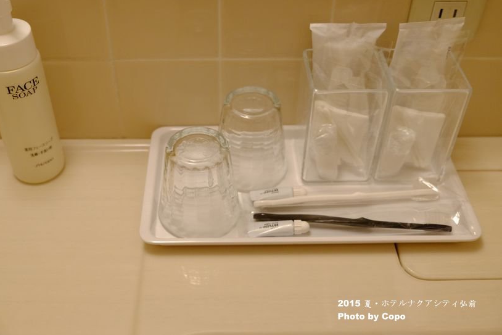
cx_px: 225
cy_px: 154
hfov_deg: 46.3
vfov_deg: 31.9
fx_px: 586
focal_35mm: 42
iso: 1600
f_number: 3.2
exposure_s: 1/70
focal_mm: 25.4
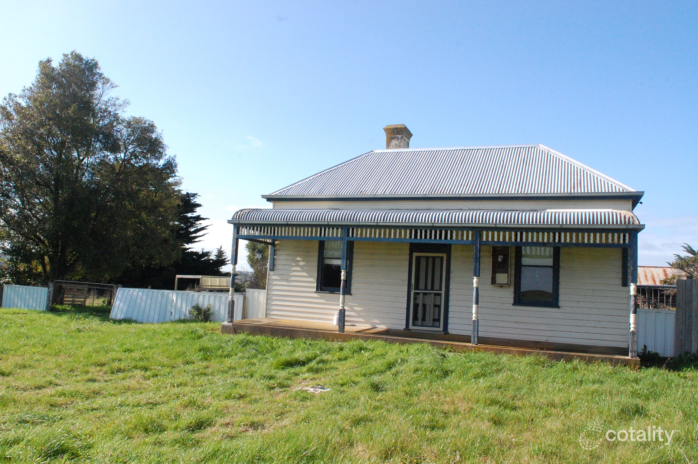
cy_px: 232
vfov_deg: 47.8
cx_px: 349
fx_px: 523
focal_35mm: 27
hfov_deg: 67.4
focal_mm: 18
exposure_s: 1/800
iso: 1600
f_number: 14
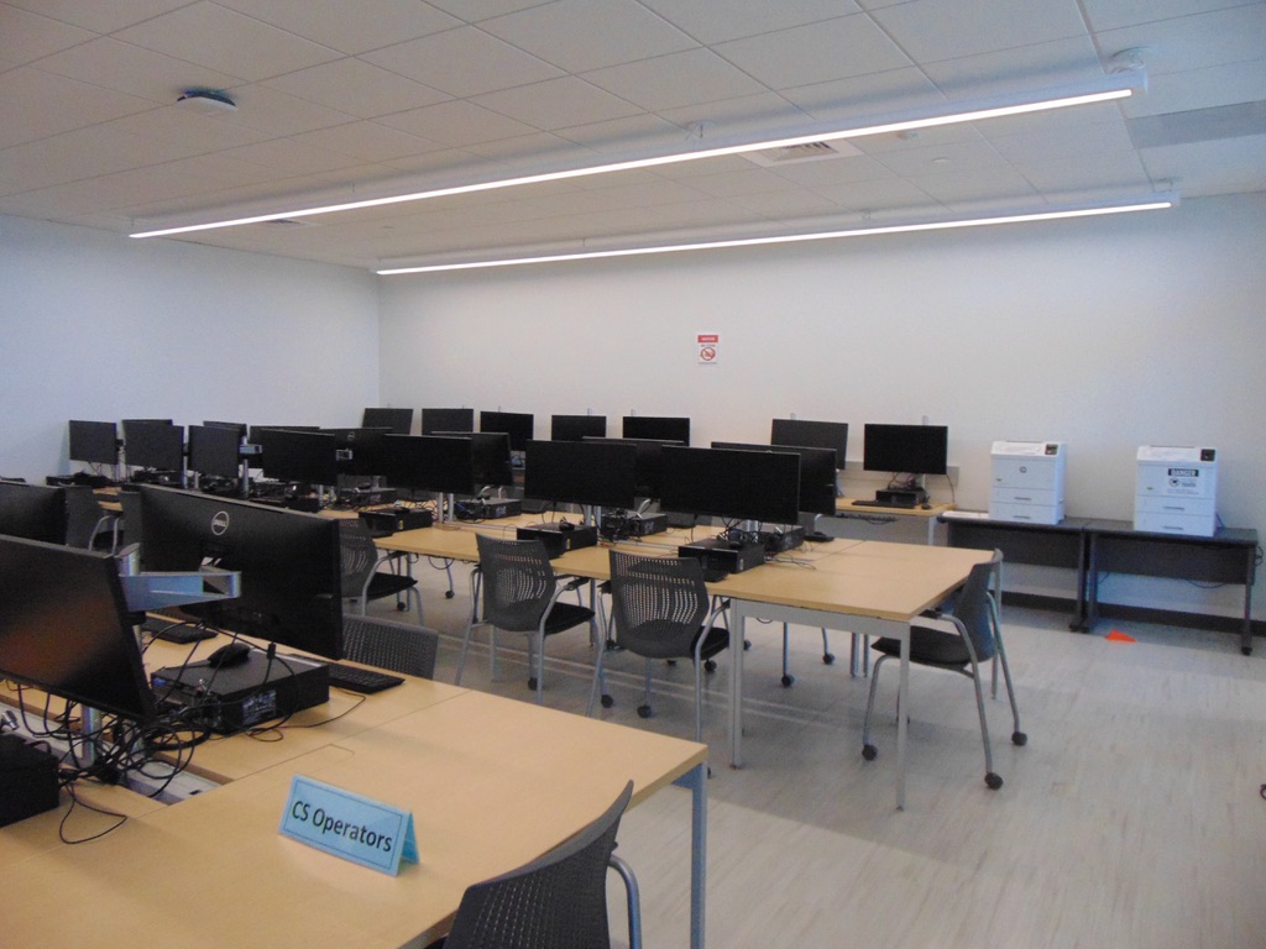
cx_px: 633
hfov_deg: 69.4
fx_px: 914
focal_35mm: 25
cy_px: 474
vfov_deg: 54.9
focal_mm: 4.5
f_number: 3
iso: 400
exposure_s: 1/30
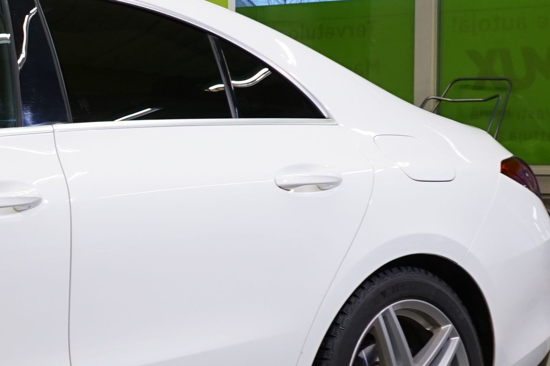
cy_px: 245
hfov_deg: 13.8
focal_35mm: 136
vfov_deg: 10.1
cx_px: -379
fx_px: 2077
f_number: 6.3
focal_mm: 32
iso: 500
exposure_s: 1/30
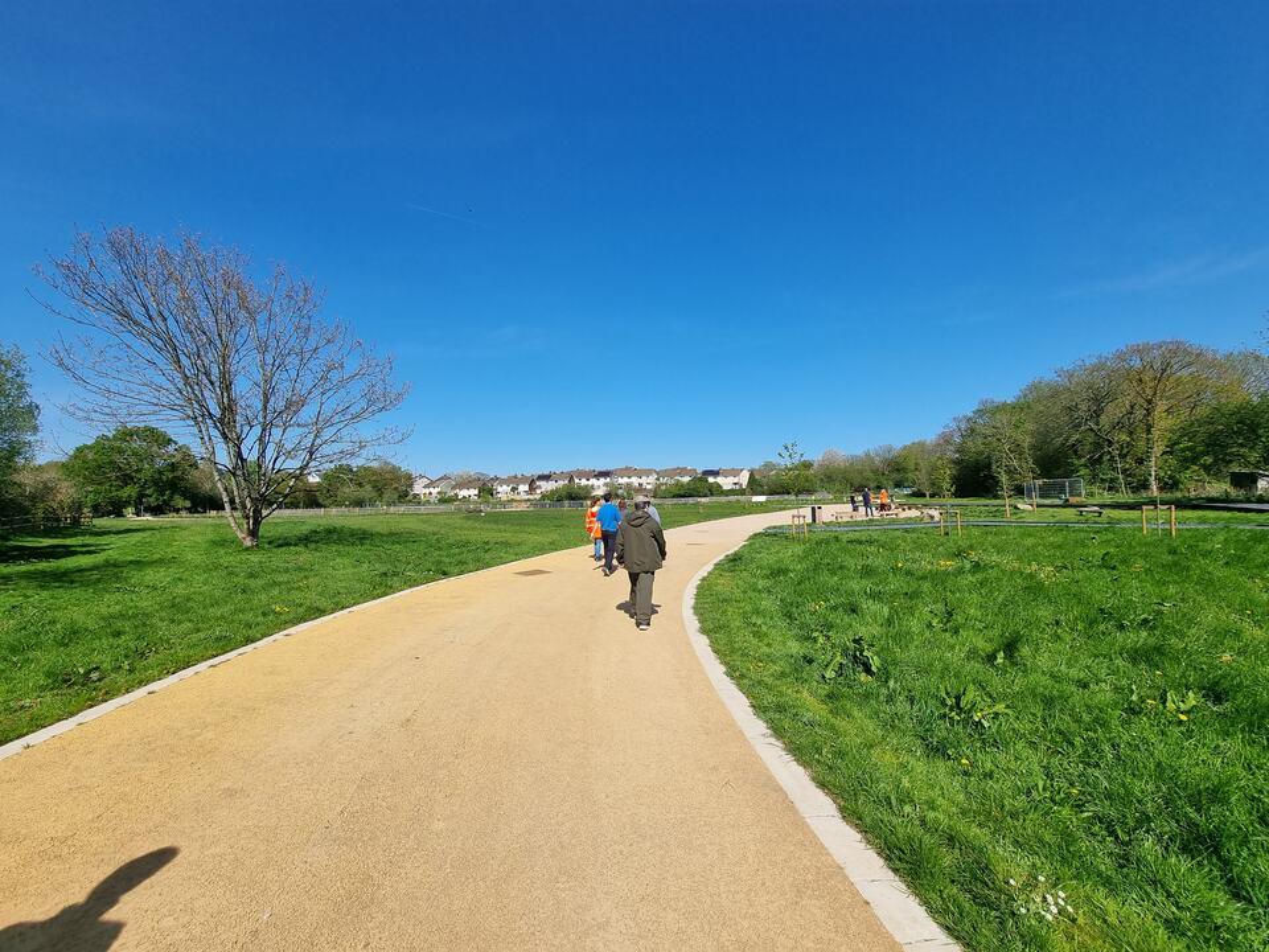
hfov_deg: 106.2
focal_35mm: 13
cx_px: 634
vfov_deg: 89.9
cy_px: 476
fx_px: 477
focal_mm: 2.2
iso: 50
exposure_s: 1/2176
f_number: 2.2
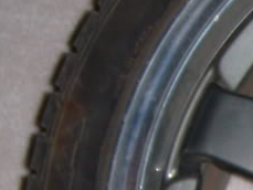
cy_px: 261
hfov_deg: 10.6
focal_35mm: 170
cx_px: 506
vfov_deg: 8.6
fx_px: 1243
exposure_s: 1/60.2
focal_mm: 6.4
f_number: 3.5
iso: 64
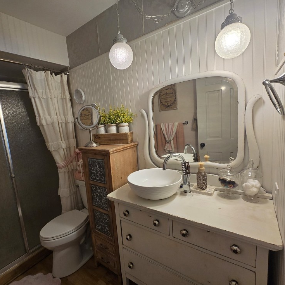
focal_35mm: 16
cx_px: 129
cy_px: 145
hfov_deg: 87.2
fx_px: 149
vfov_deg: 87.4
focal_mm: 2.2
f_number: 2.2
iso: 125
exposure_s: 1/60
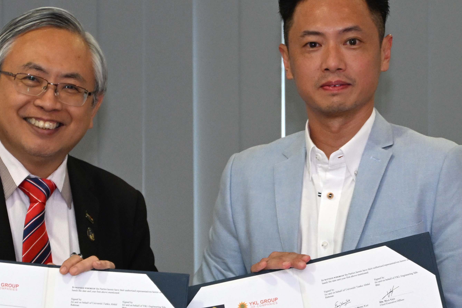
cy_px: 229
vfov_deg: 5.4
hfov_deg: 8.0
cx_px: 171
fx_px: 3285
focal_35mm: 256
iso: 1600
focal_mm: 82
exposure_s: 1/125
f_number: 5.3
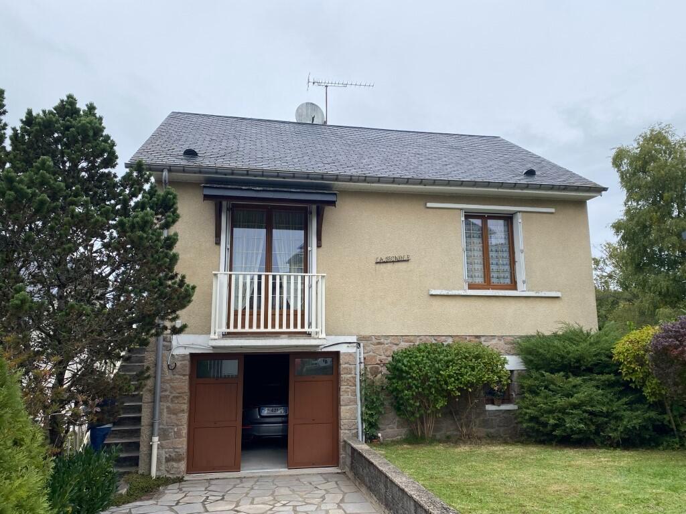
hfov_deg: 67.3
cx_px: 343
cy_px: 257
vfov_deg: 53.1
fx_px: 515
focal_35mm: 26
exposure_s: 1/1258
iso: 32
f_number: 1.8
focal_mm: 4.25
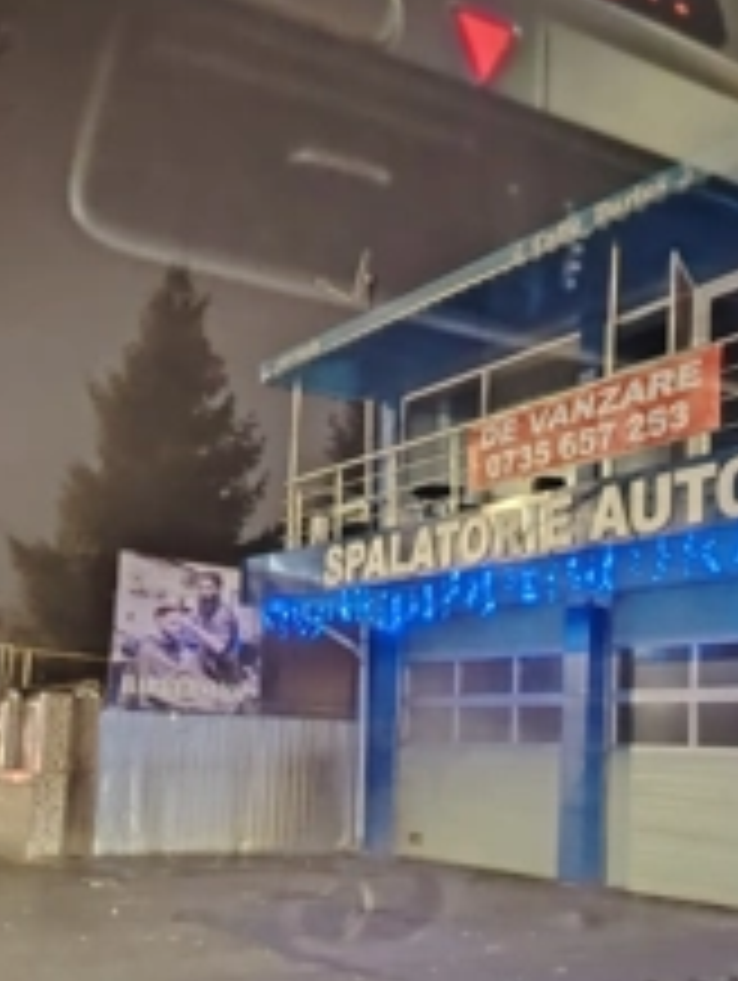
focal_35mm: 44
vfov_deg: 42.5
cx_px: 486
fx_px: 1248
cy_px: 626
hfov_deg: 32.7
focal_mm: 5.25
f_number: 1.75
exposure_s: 1/15.2
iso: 17920
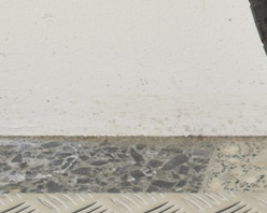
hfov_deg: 5.7
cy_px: -116
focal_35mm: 322
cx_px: 741
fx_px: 2543
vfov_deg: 4.8
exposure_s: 1/6
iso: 100
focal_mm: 35
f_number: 5.6
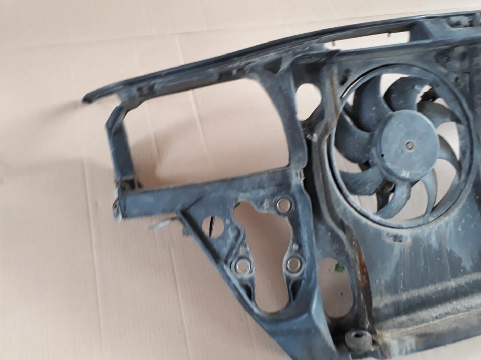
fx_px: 375
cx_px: 240
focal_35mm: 27
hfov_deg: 65.3
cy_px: 180
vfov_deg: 51.4
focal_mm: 3.6
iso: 200
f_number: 1.9
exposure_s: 1/33
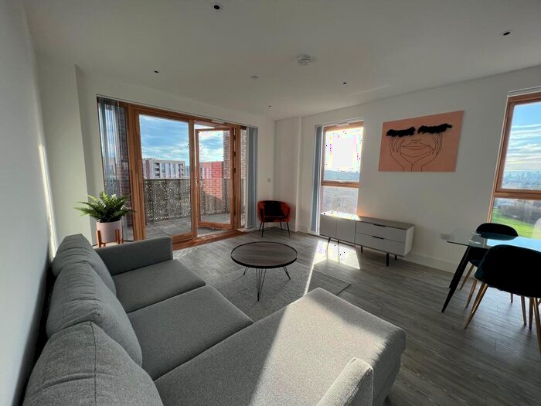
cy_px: 203
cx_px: 270
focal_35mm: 13
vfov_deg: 89.9
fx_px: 203
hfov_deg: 106.2
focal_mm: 1.57
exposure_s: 1/327
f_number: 1.8
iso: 32
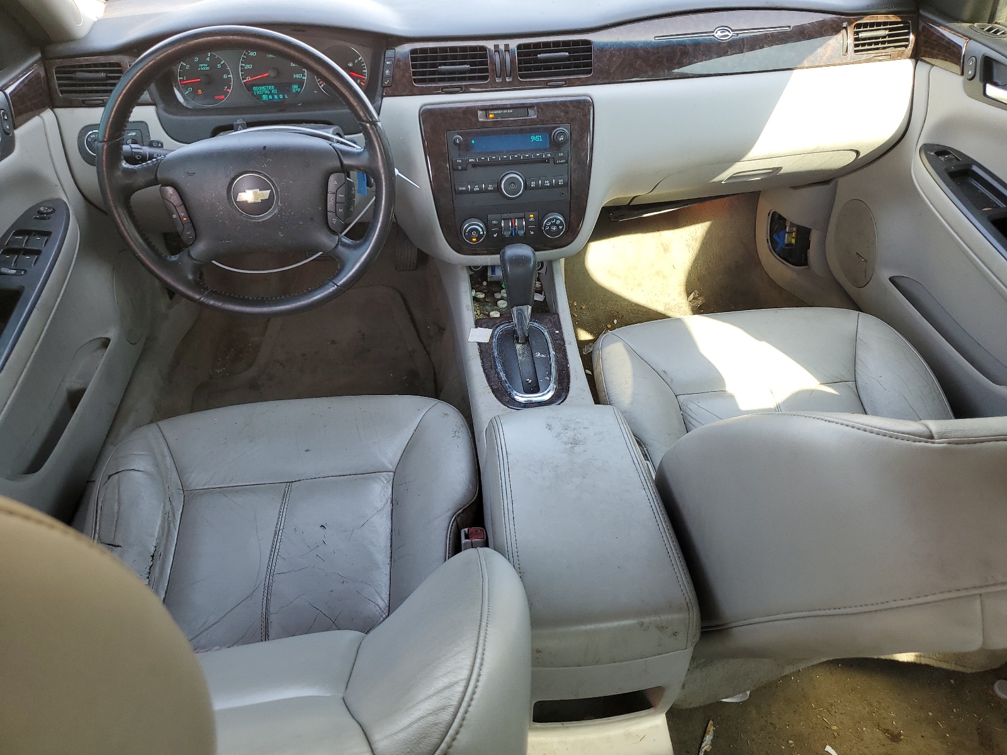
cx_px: 504
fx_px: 756
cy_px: 378
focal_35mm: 26
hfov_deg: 67.3
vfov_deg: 53.1
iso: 50
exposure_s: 1/120
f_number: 1.5
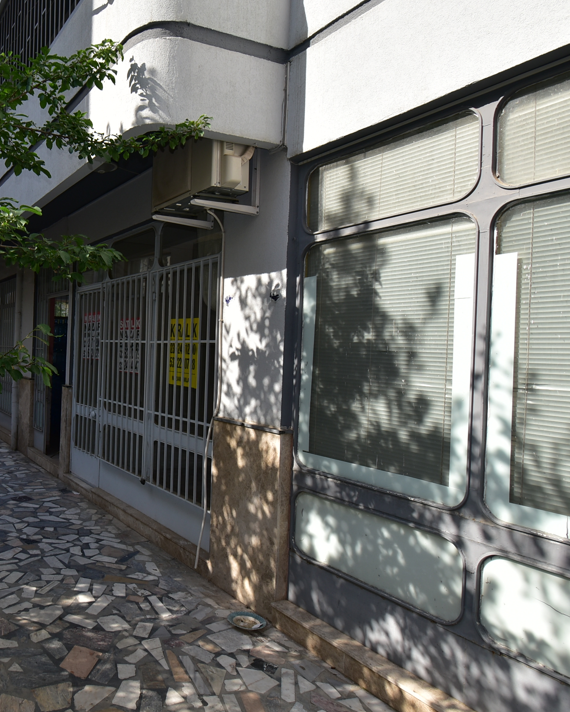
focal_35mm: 26
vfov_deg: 66.0
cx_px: 72
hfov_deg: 49.7
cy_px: 360
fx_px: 548
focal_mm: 12
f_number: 7.1
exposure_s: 1/200
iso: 100
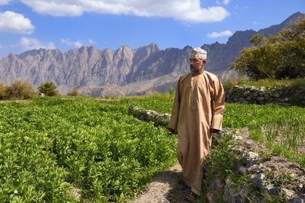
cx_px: 152
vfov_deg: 41.1
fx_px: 271
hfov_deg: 58.7
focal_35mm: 32
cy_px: 102
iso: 400
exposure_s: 1/1250
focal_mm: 32
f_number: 8
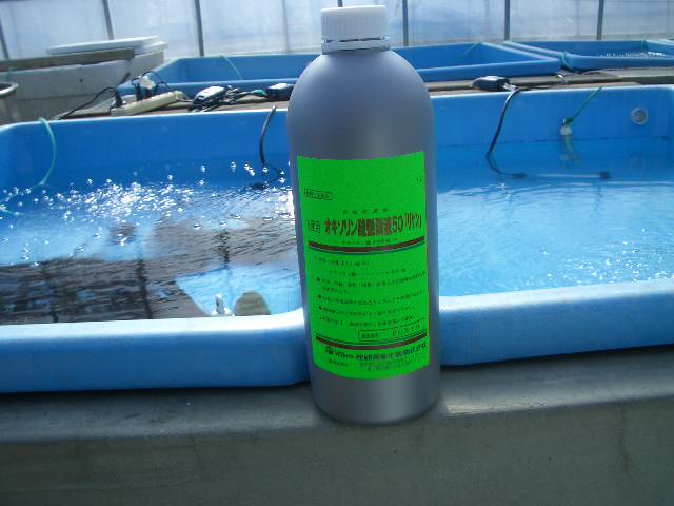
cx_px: 337
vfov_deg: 40.7
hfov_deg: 52.6
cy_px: 253
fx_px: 681
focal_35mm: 35
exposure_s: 1/500
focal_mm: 5.8
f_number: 4.3
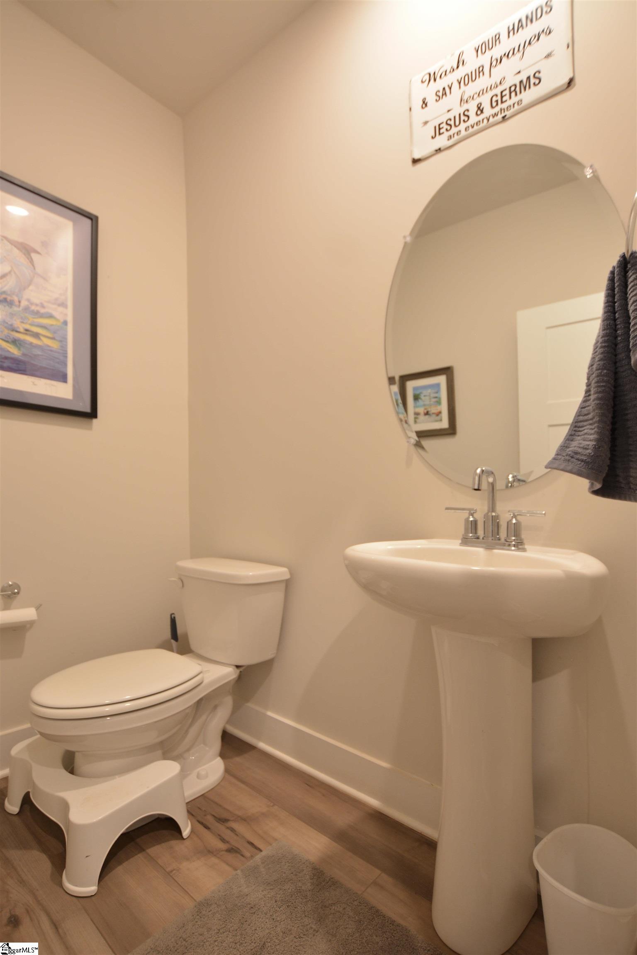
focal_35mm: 16
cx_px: 318
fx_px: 438
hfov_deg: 72.1
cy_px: 478
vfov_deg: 95.0
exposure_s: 1/20
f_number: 4
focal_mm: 11
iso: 400
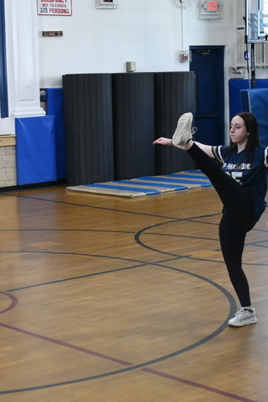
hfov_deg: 15.8
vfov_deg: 23.7
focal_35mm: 86
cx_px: 67
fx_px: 961
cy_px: 201
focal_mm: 38
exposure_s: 1/160
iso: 3200
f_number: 6.3
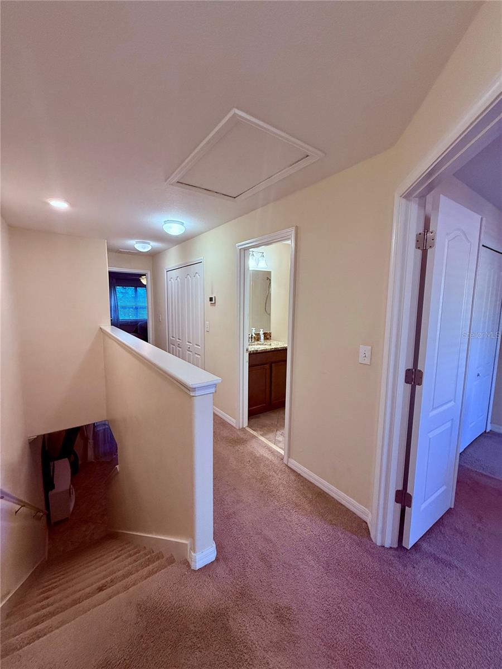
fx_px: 271
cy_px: 334
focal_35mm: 14
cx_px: 251
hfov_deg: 85.7
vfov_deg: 102.1
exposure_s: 1/120
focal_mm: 2.22
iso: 400
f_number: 2.2
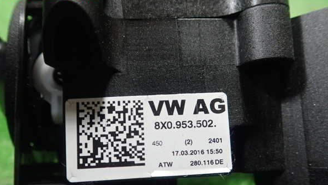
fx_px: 287
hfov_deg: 59.5
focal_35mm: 33
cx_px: 163
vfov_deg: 35.5
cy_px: 110
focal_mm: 5.5
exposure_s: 1/125
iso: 640
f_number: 2.3
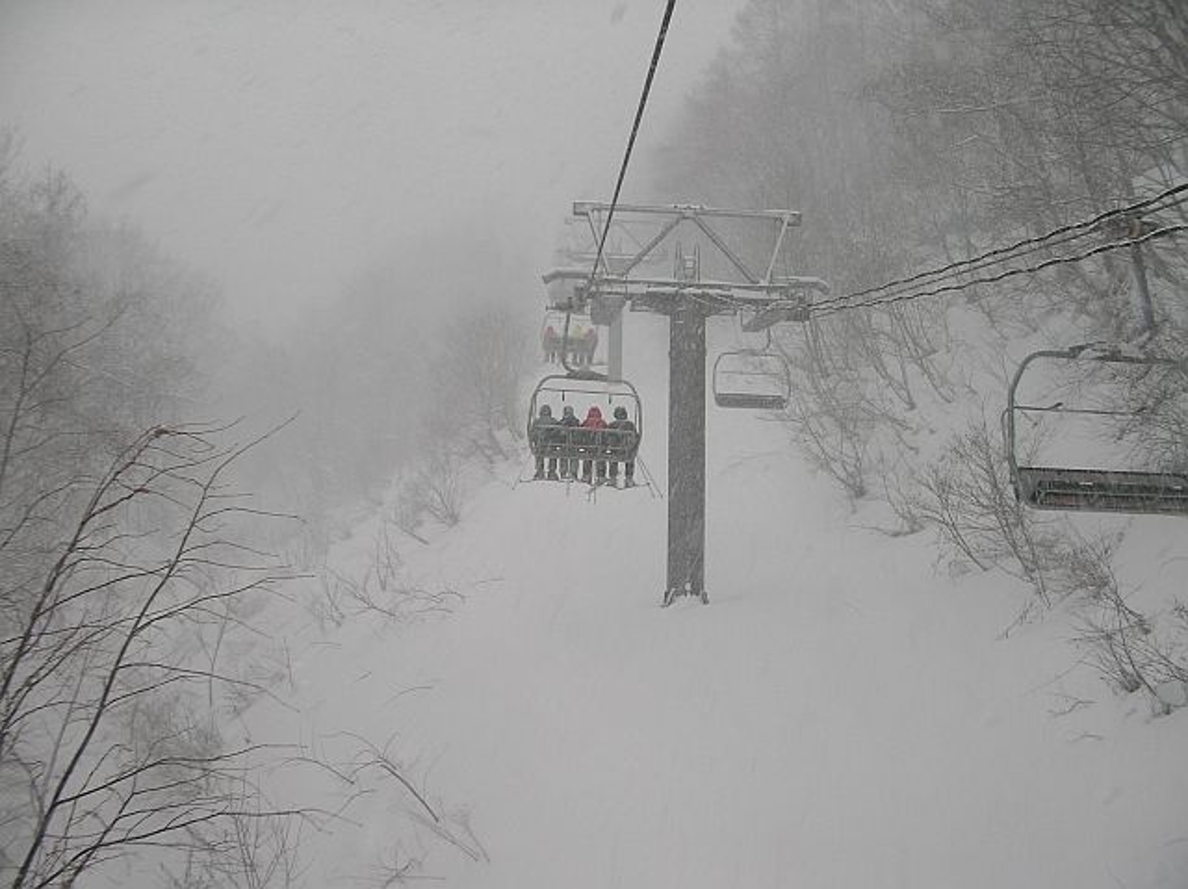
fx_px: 1303
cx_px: 594
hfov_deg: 49.0
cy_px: 444
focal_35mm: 38
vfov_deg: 37.7
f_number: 3.5
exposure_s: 1/89
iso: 50
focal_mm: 5.8
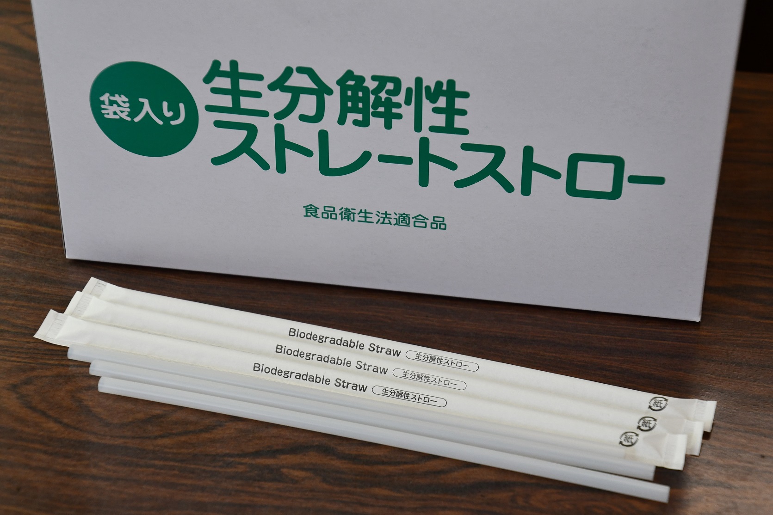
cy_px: 258
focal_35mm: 93
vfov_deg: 14.7
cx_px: 386
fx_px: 1997
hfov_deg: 21.9
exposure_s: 1/200
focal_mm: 62
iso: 800
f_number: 5
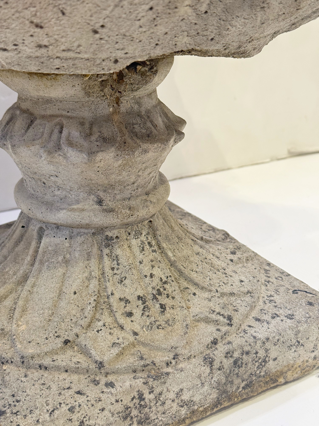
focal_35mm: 48
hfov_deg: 30.3
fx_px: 590
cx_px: 160
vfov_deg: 39.7
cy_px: 213
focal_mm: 6.76
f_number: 1.78
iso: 160
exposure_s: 1/60
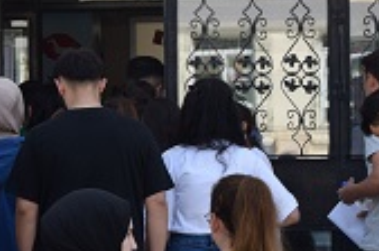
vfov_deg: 5.1
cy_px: 101
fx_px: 2806
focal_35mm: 267
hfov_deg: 7.7
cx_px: 16
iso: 320
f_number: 8
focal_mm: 50
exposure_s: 1/250
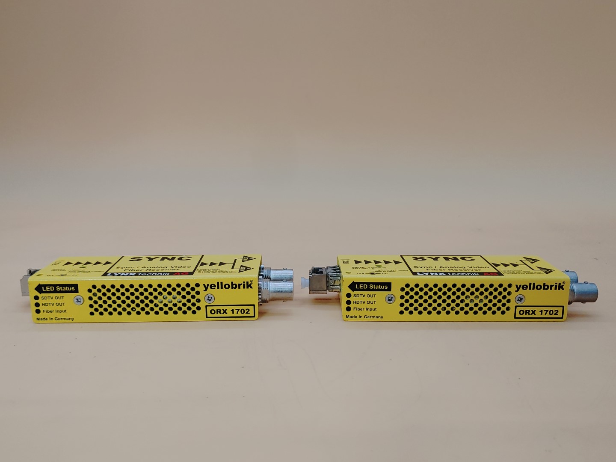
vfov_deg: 45.4
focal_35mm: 31
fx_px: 552
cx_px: 308
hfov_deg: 58.4
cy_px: 231
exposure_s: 1/120
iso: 50
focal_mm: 4.36
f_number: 1.8
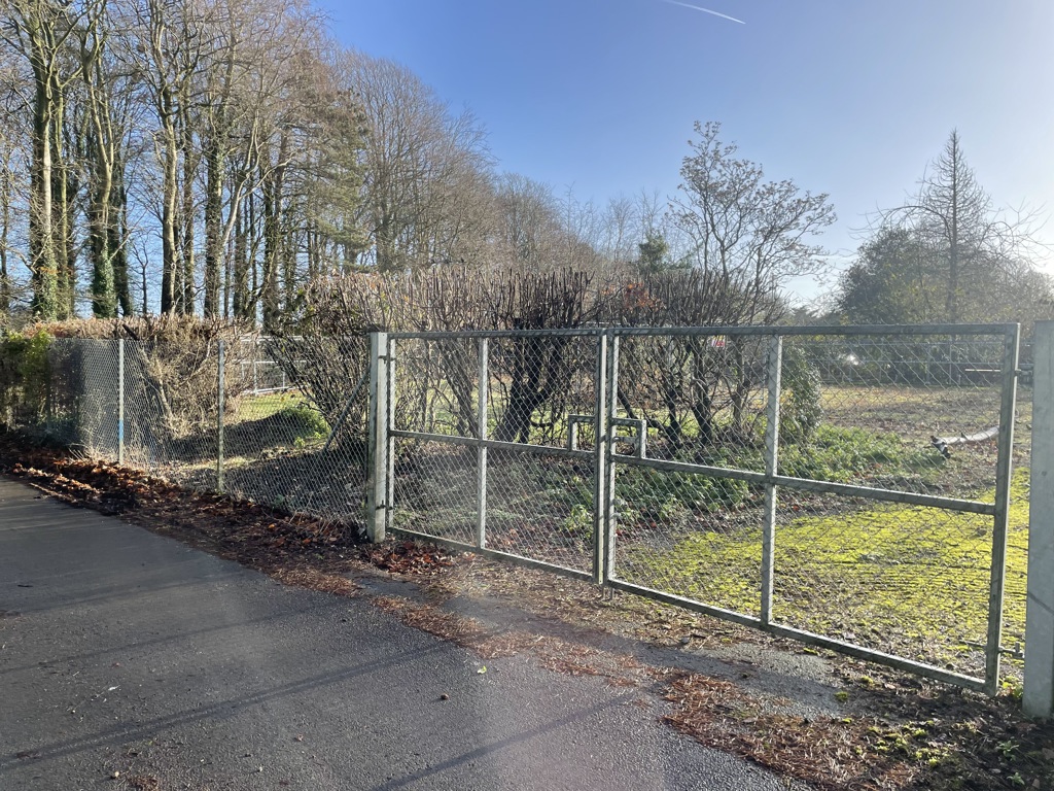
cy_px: 396
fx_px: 792
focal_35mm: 26
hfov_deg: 67.3
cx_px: 527
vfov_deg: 53.1
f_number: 1.6
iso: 32
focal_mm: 4.2
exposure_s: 1/1125
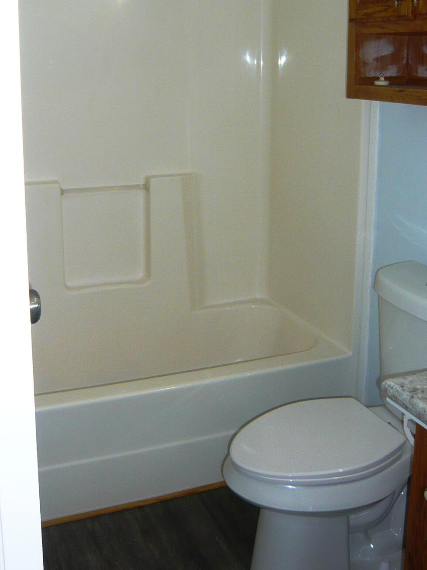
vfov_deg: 43.1
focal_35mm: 43
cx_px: 212
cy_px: 178
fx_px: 707
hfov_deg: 33.6
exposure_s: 1/30
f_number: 2.8
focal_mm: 4.6
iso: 100
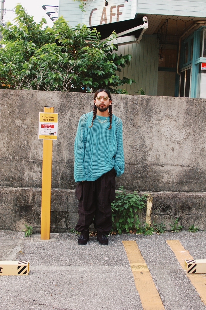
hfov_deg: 25.7
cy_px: 155
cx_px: 103
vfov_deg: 37.9
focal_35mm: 52
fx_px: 451
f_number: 7.1
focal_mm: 35
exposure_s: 1/200
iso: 800
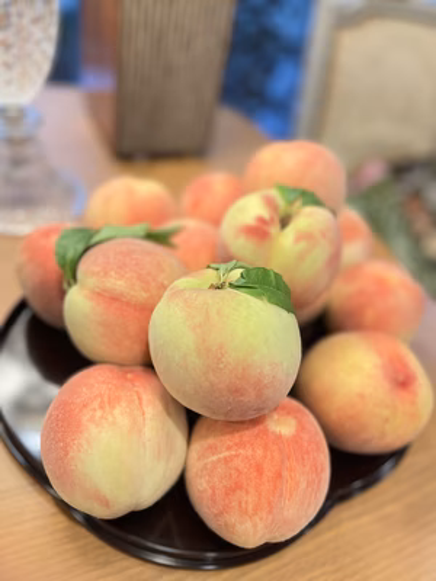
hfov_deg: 53.1
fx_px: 437
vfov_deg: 67.3
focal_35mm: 26
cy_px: 290
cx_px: 218
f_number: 1.5
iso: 400
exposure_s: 1/33
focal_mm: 5.7
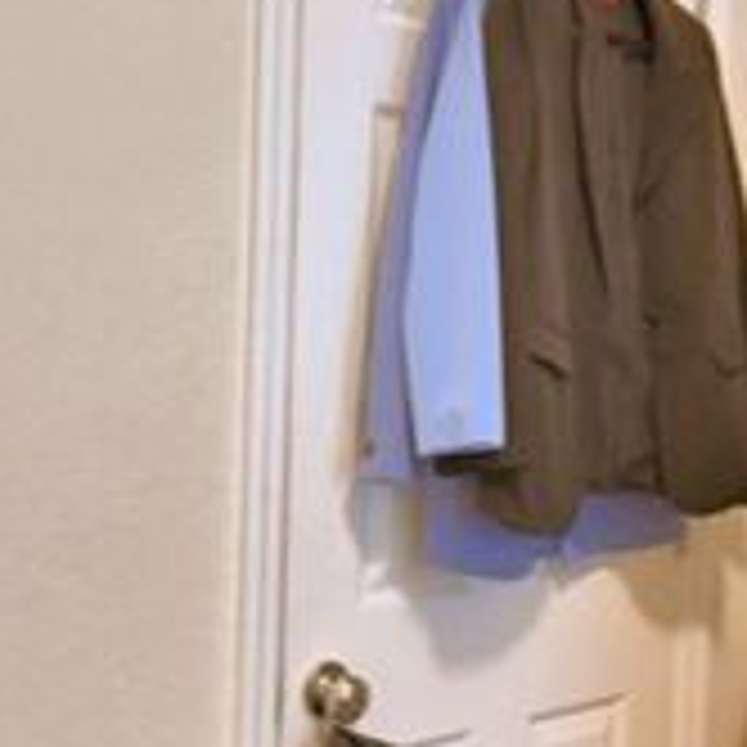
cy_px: 304
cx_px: 394
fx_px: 1318
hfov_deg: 31.6
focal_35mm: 54
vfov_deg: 31.6
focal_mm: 10
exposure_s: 1/30
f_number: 4.5
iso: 1250
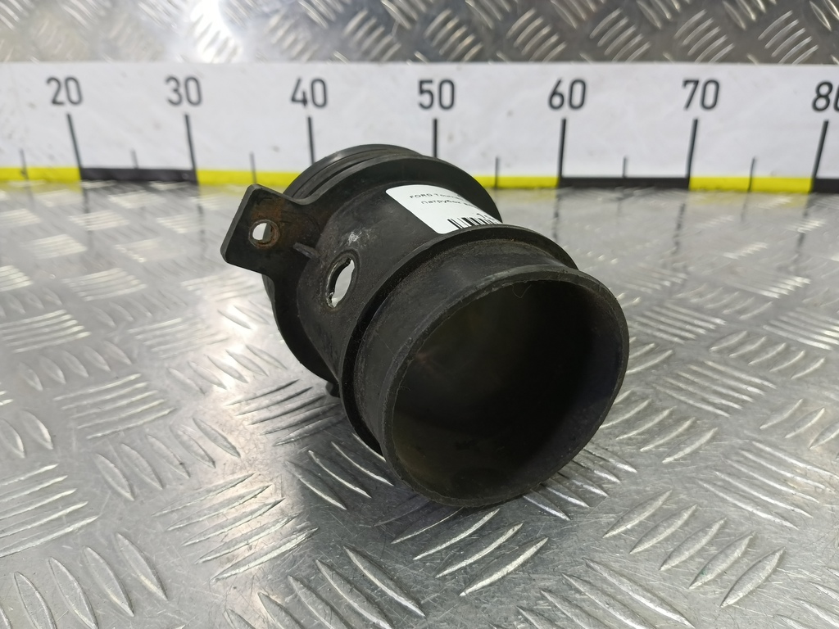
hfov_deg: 73.9
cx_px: 420
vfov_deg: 58.9
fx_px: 557
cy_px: 314
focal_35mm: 23
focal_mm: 4.11
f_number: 1.6
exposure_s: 1/50
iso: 172
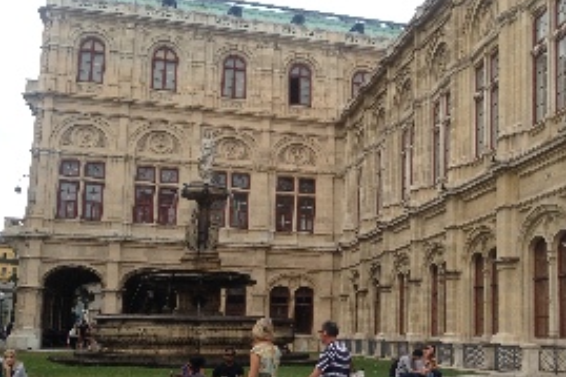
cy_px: 217
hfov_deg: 37.7
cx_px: 385
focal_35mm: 52
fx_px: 817
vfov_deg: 25.9
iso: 50
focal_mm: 4.28
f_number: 2.4
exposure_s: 1/587
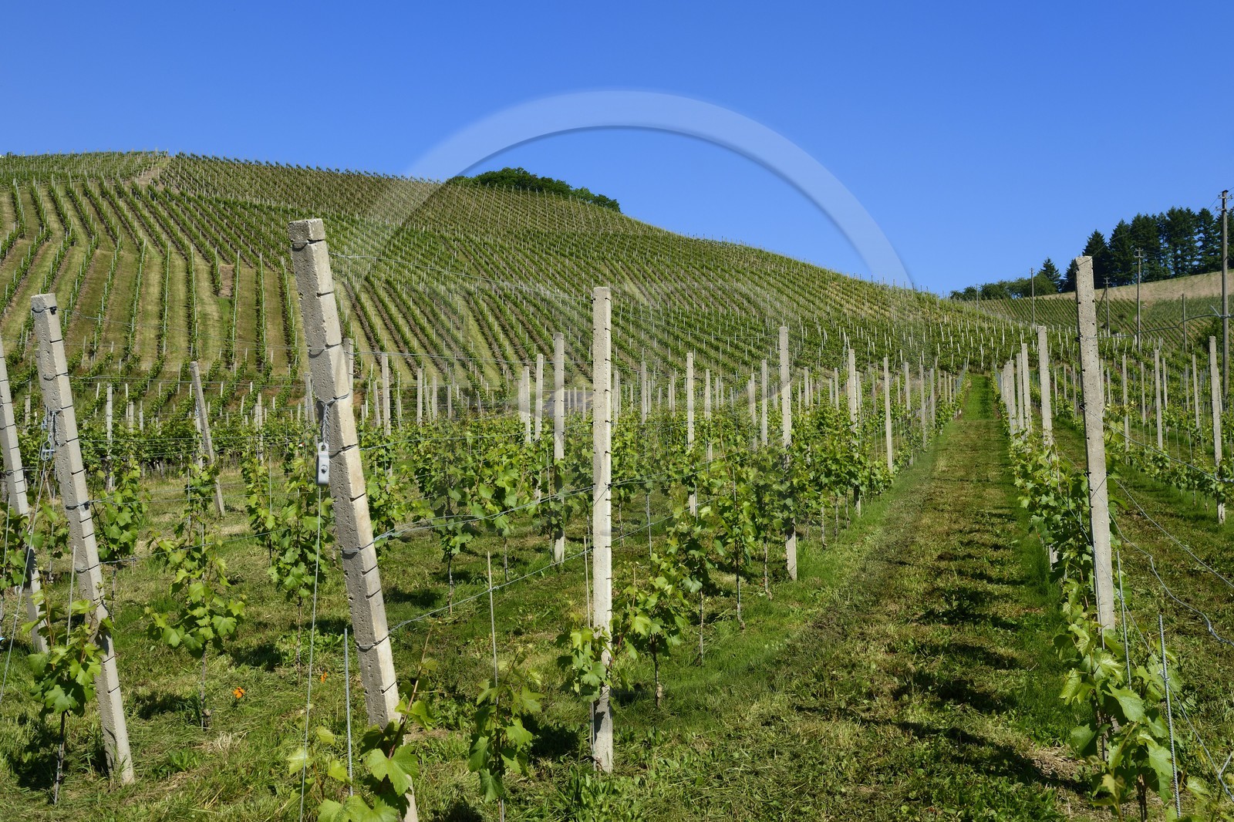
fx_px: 1097
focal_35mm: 32
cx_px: 617
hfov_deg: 58.7
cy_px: 411
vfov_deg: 41.1
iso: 200
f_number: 9
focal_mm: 32
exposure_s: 1/320
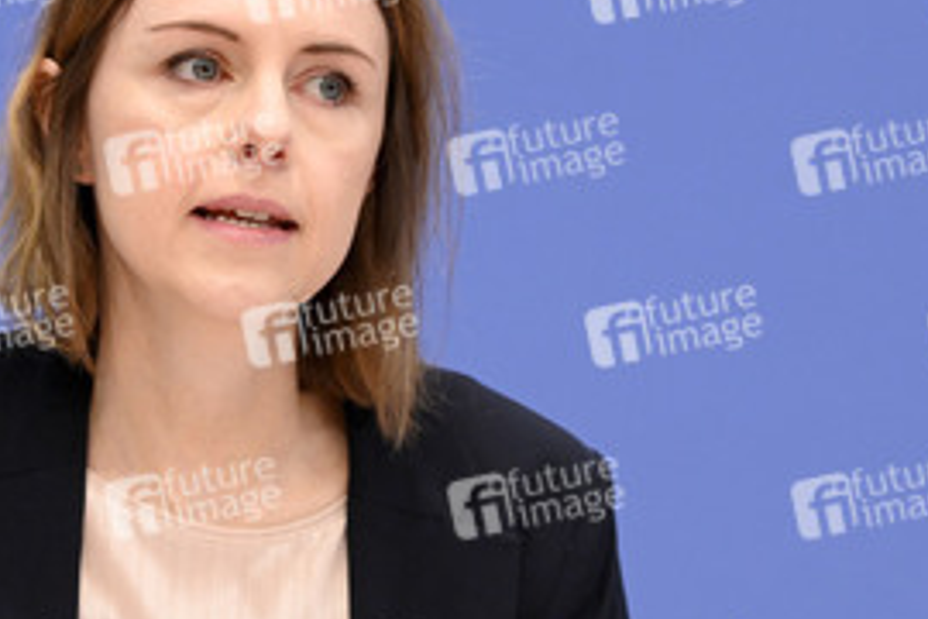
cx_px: 239
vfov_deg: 7.3
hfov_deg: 11.0
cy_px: 241
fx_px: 4820
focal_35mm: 187
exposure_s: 1/500
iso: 5000
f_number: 5.6
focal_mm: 112
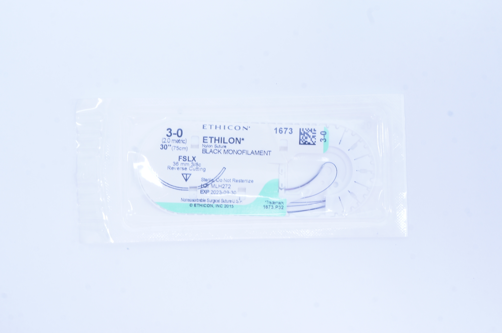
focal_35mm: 57
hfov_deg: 35.1
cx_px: 251
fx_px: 794
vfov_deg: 23.7
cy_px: 166
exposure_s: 1/10
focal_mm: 38
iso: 400
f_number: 14
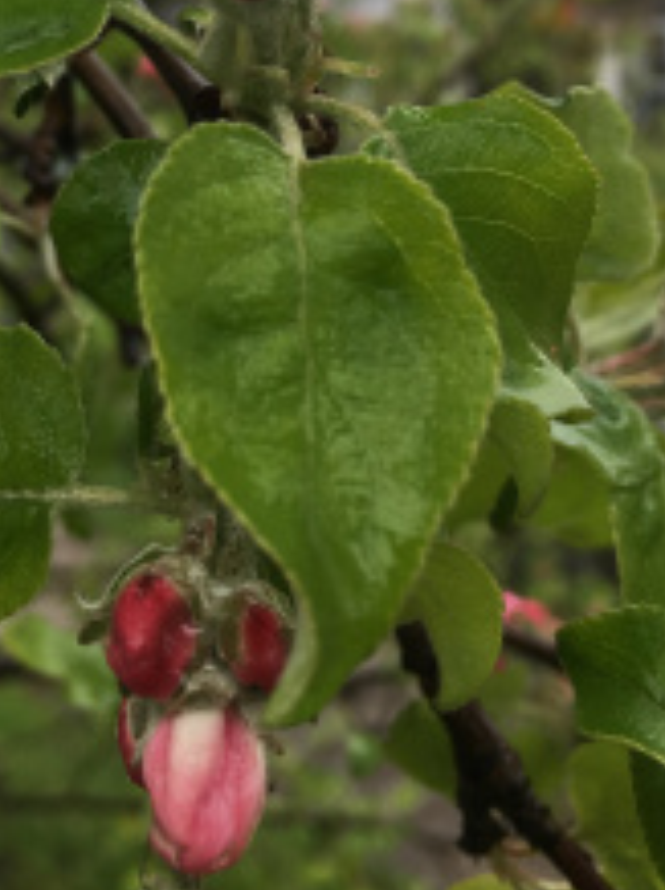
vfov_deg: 31.7
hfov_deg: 25.2
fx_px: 1489
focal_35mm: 58
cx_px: 302
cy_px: 96
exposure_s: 1/262
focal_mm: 4.15
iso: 25
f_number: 2.2
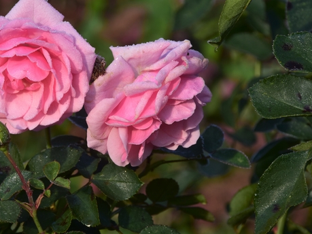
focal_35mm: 377
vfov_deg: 3.9
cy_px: 114
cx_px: 121
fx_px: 3397
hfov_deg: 5.3
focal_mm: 200
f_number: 10
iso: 200
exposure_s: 1/100
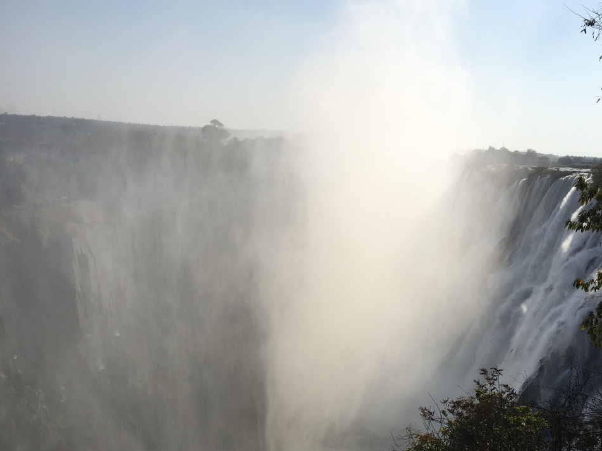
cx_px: 299
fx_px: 678
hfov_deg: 47.9
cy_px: 364
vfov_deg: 35.6
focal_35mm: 39
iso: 32
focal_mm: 4.15
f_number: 2.2
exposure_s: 1/3968
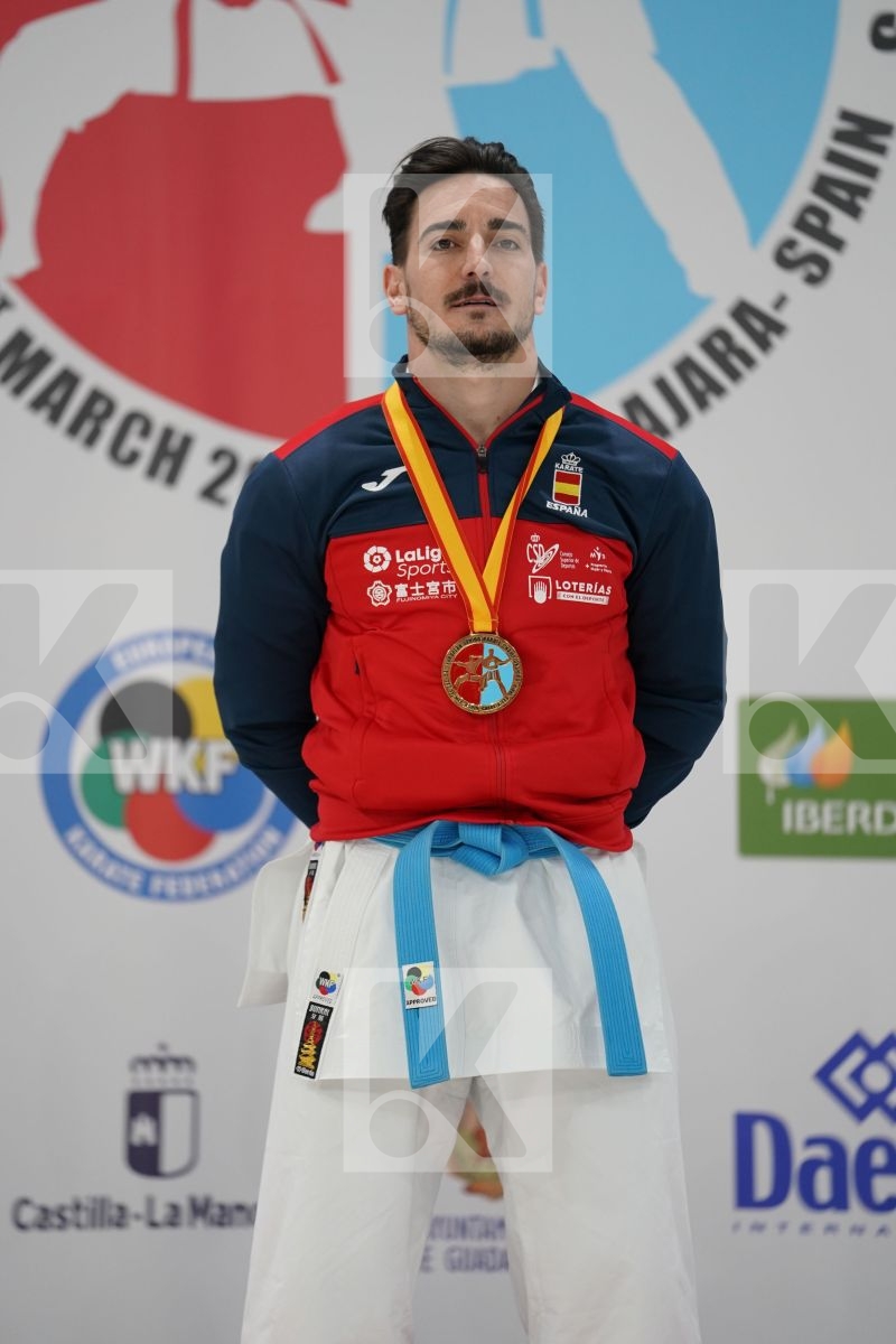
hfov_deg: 6.9
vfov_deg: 10.3
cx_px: 448
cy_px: 672
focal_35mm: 200
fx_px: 7466
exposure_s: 1/250
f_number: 2.8
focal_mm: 200
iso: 1000
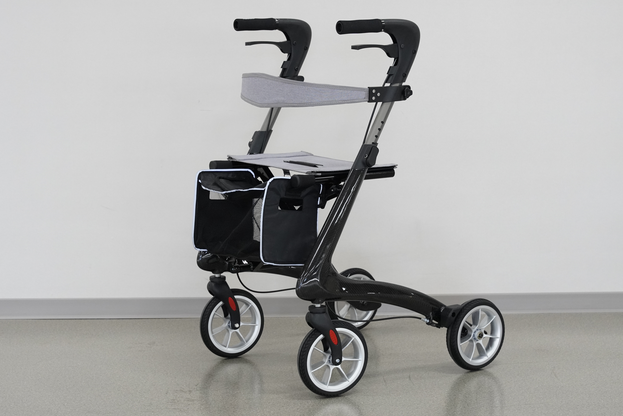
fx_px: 1320
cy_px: 209
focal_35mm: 76
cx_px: 311
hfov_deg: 26.6
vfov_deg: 17.9
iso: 1600
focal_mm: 49.5
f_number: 5
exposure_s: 1/160
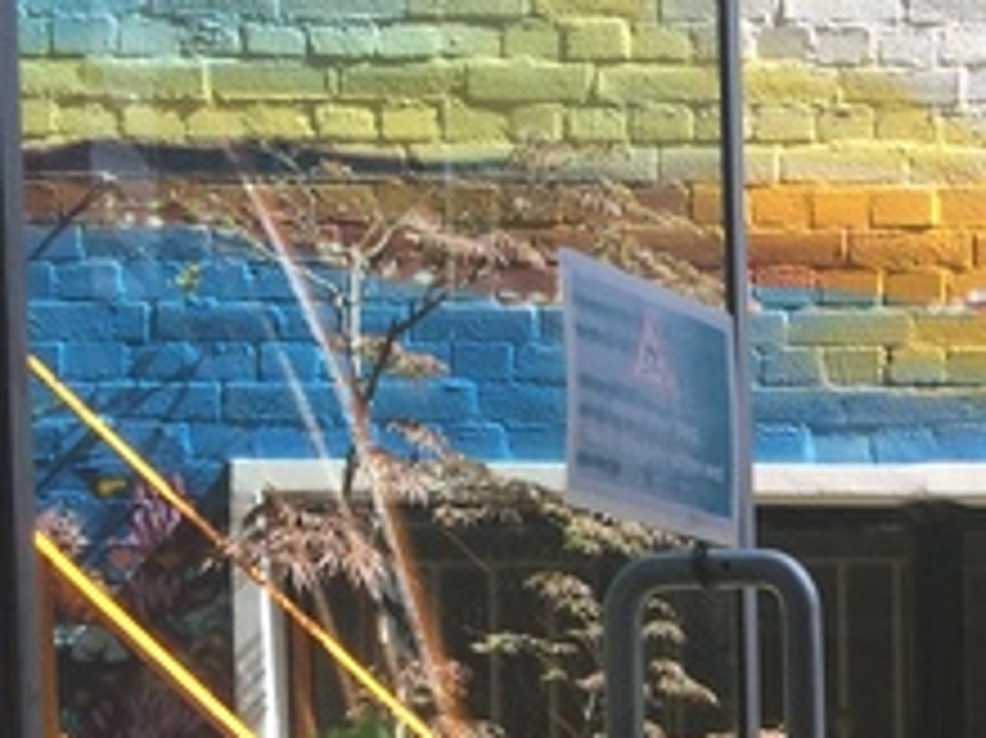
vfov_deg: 12.5
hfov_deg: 16.0
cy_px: 1143
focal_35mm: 112
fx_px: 3188
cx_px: 1504
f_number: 2.2
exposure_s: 1/427
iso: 32
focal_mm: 4.12
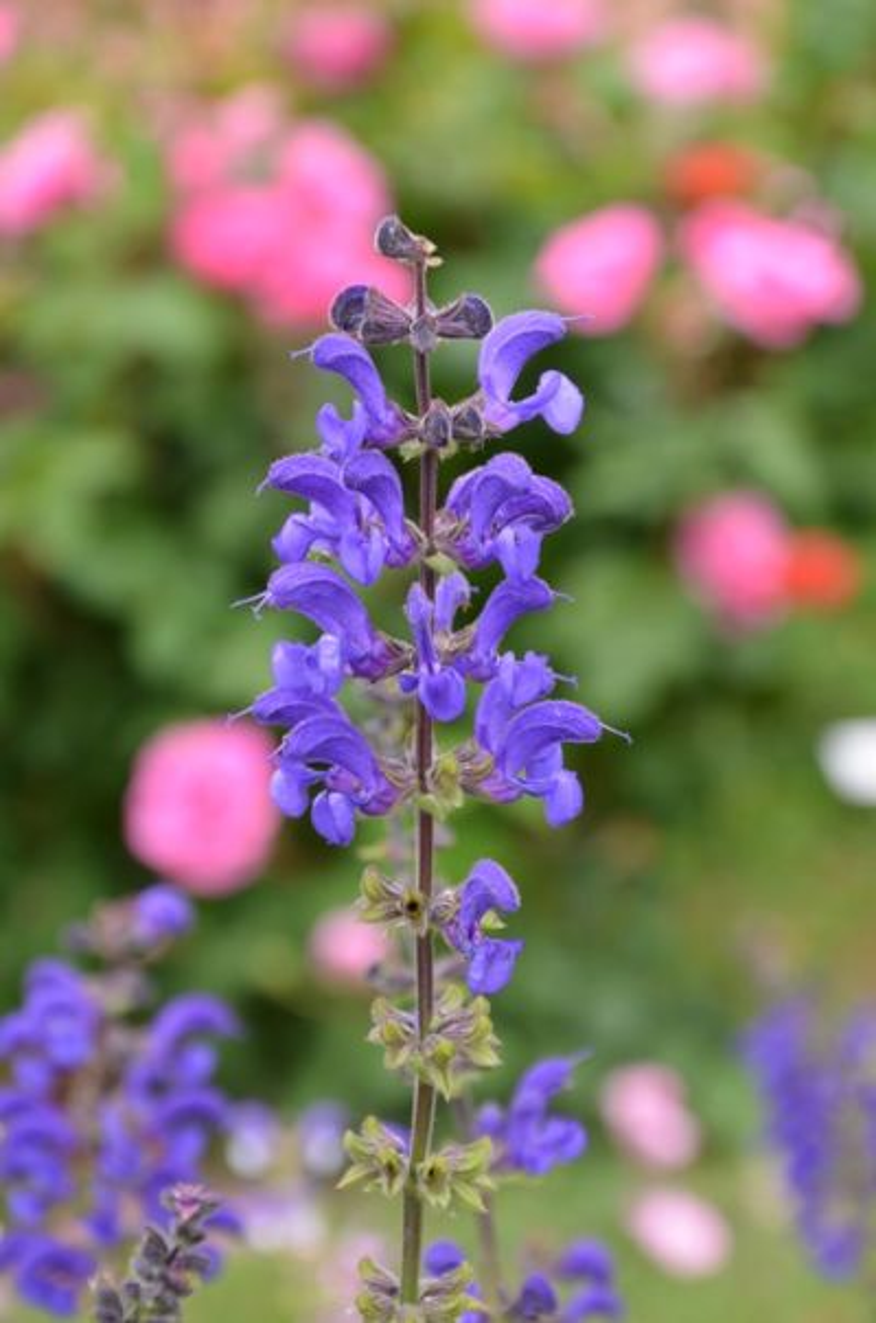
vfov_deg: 17.1
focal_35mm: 120
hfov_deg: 11.4
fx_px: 4400
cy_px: 662
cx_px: 438
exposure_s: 1/125
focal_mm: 80
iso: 220
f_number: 8
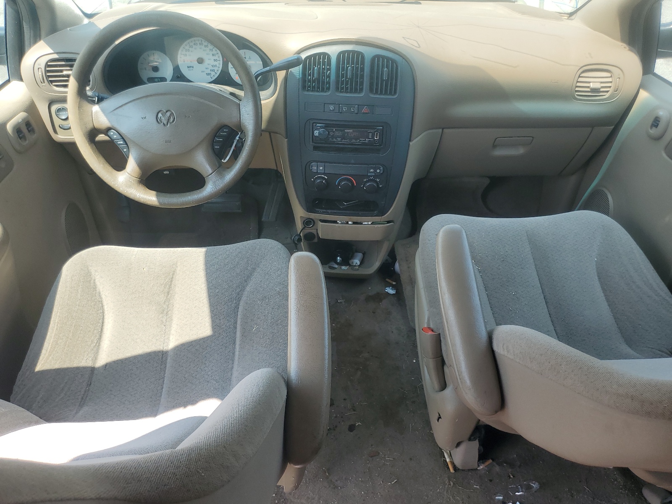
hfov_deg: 67.3
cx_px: 336
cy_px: 252
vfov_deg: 53.1
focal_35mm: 26
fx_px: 505
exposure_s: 1/417
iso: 50
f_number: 1.5
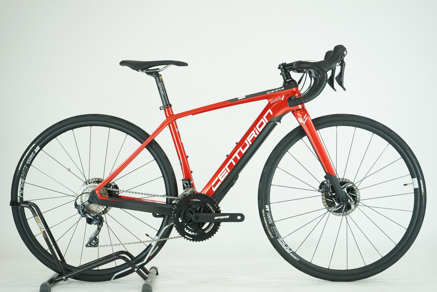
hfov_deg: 29.2
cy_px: 146
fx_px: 838
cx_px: 218
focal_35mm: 69
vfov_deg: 19.7
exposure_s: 1/200
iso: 1600
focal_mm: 69
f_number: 6.3
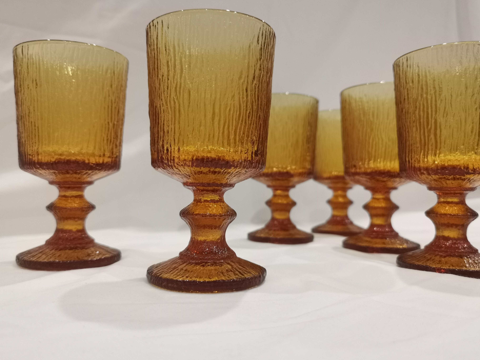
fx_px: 402
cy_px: 180
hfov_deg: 61.7
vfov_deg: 48.2
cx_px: 240
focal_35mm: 29
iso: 320
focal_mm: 5.58
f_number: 1.8
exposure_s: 1/100
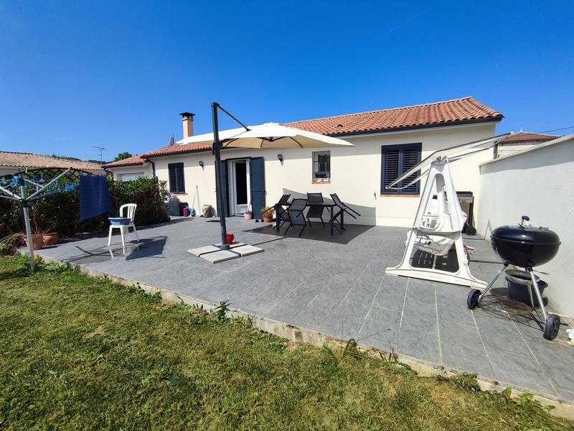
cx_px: 287
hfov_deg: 94.5
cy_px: 216
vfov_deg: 78.1
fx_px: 265
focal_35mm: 16
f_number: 2.2
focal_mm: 1.65
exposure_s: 1/1828
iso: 50
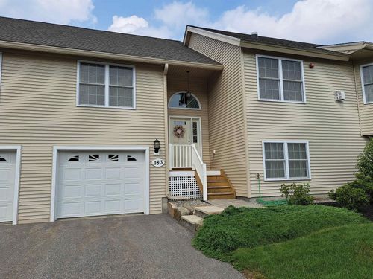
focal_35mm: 24
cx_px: 186
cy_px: 140
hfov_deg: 71.6
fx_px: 259
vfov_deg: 56.8
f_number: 1.8
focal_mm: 5.23
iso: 50
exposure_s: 1/1316
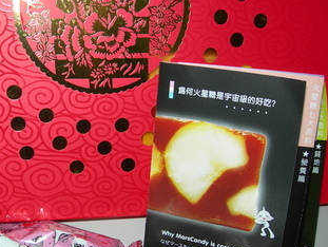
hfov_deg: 31.0
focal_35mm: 61
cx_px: 77
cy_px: 154
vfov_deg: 24.0
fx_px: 579
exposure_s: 1/60.1
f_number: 2.8
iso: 50
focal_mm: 7.8
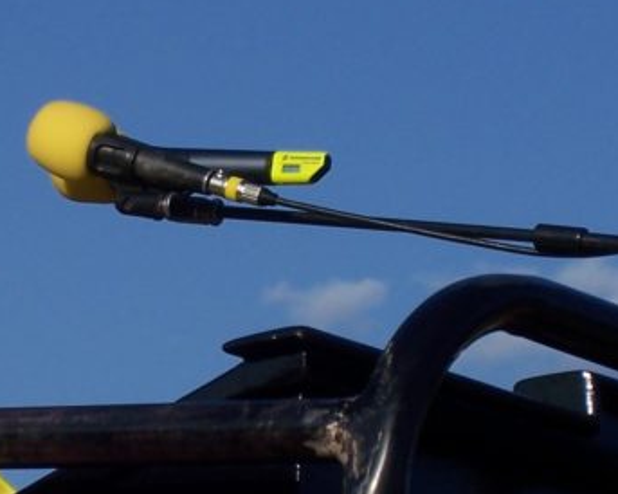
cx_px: 139
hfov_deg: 6.1
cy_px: 325
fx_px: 5758
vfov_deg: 4.9
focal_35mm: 315
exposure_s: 1/800
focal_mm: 18.6
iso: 80
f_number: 4.8
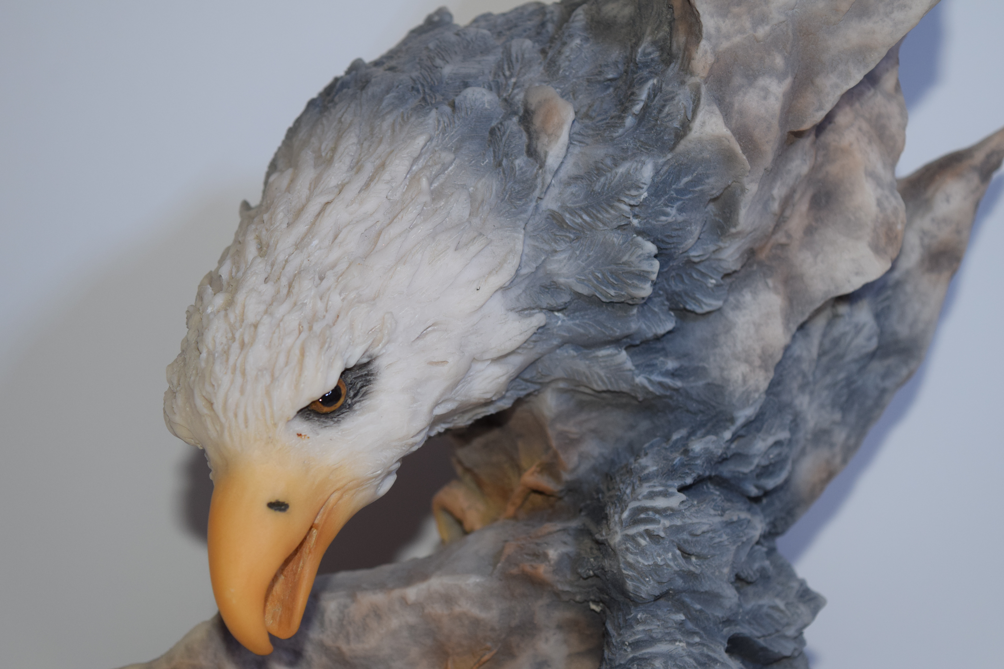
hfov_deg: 24.6
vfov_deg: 16.6
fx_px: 2301
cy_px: 334
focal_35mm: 82
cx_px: 502
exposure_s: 1/60
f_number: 5.6
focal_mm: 55
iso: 640
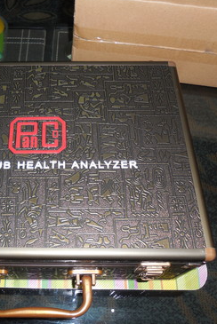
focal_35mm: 37
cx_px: 52
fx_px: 334
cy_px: 160
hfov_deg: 35.2
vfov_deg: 51.8
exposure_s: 1/25
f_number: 3.5
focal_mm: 4.6
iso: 125
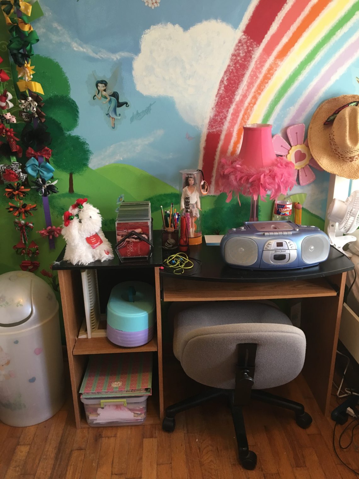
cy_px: 240
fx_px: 401
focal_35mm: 29
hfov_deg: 48.2
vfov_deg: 61.7
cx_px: 180
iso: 100
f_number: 2.2
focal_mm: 4.15
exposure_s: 1/30
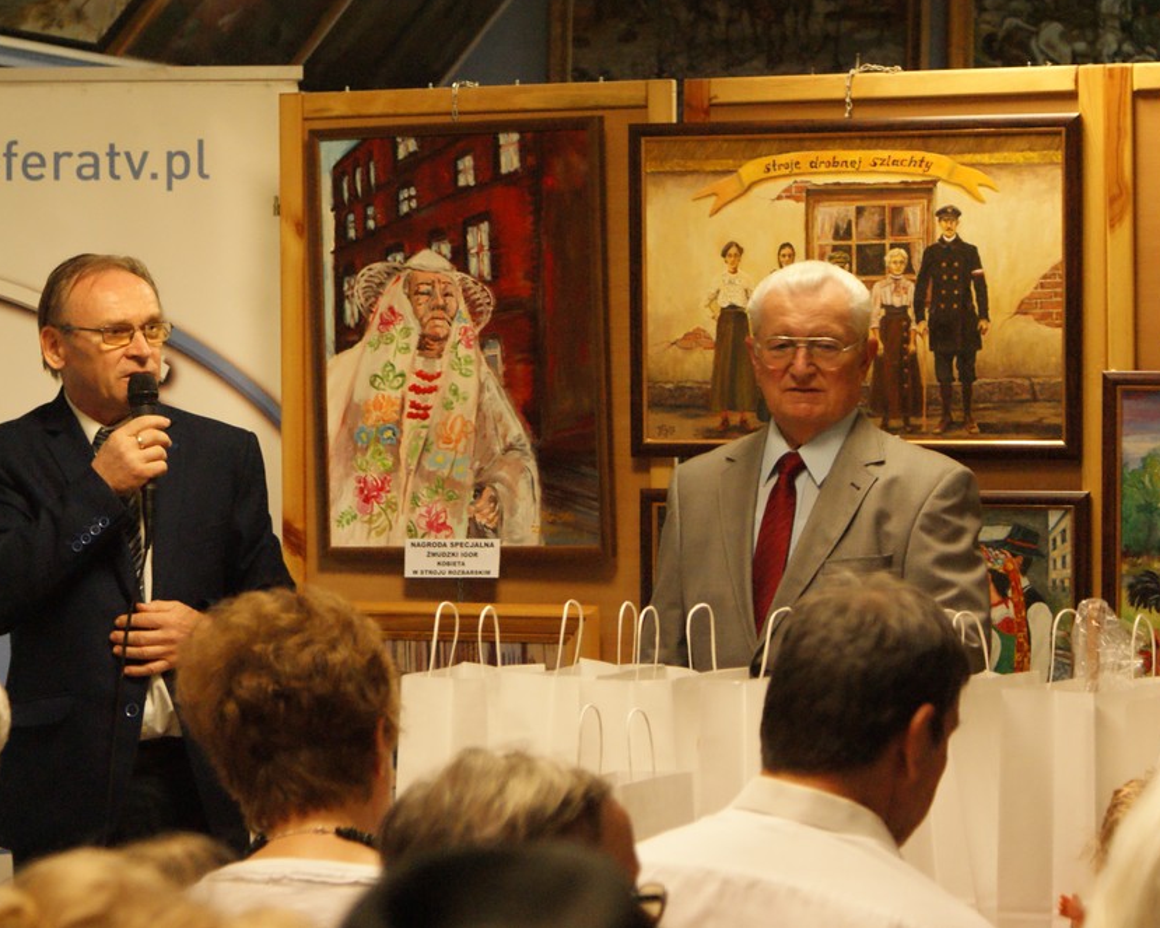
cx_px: 491
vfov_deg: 13.0
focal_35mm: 119
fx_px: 4085
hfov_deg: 16.2
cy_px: 464
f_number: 5.6
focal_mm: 70
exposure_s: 1/40
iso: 1600
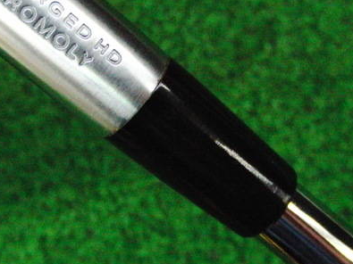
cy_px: 78
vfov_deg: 24.2
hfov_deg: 32.1
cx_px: 145
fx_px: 612
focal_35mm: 60
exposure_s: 1/400
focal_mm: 6.42
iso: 3200
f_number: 3.6
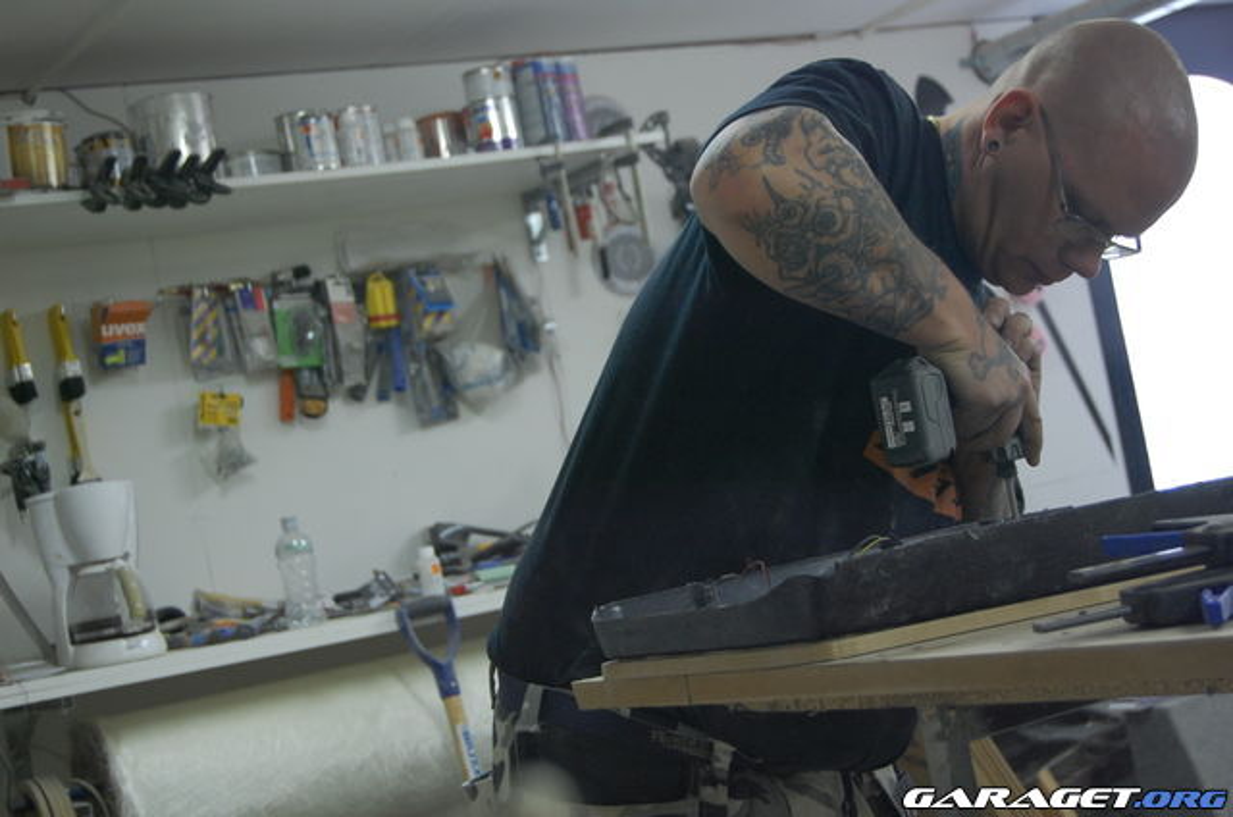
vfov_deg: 21.5
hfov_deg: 32.0
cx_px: 616
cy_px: 408
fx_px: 2153
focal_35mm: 63
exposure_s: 1/10
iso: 800
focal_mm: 42
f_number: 5.3
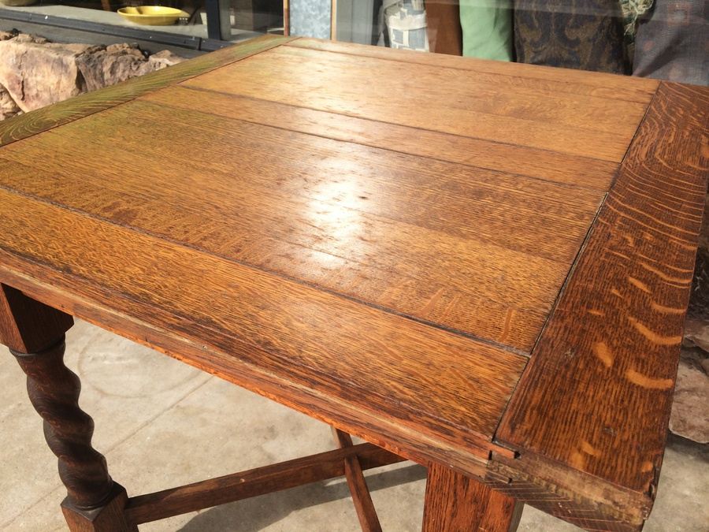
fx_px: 614
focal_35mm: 30
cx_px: 354
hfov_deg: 60.0
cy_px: 266
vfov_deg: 46.8
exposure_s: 1/1866
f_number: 2.2
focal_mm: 4.12
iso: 32
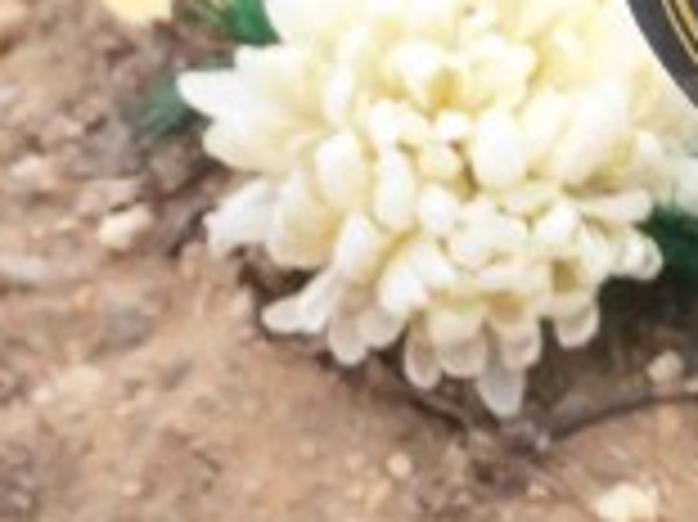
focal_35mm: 687
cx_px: 1432
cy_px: -333
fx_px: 13842
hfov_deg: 2.9
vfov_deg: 2.2
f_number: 5.9
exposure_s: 1/125
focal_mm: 29.44
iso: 80
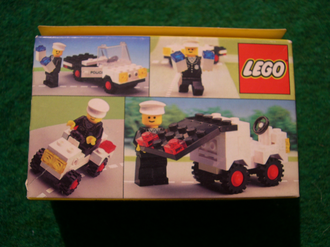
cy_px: 124
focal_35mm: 38
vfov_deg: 37.7
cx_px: 165
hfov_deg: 49.0
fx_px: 362
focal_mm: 8
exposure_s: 1/6.1
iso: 100
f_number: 2.8
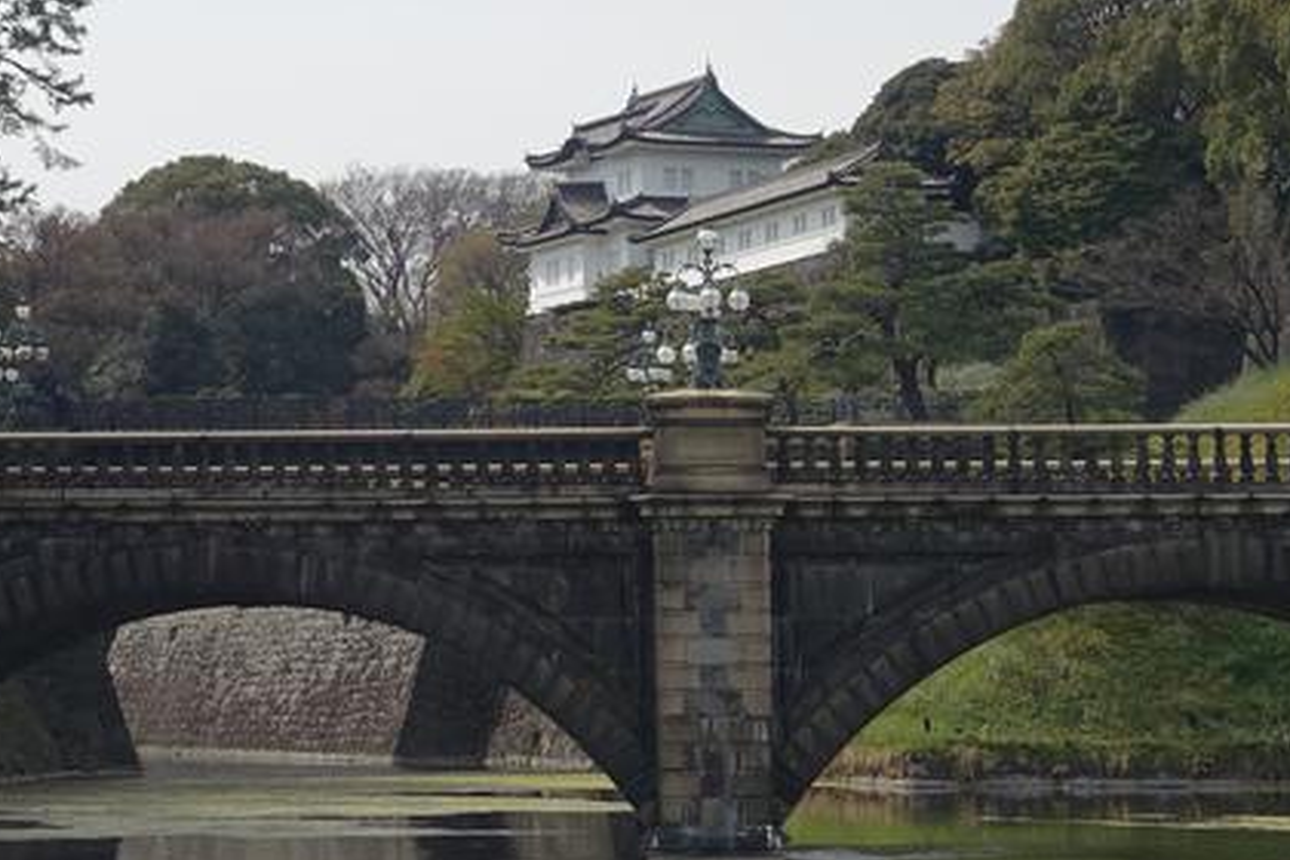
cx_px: 418
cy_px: 89
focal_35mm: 123
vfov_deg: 11.1
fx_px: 4407
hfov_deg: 16.6
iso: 125
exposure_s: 1/160
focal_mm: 15.74
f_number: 4
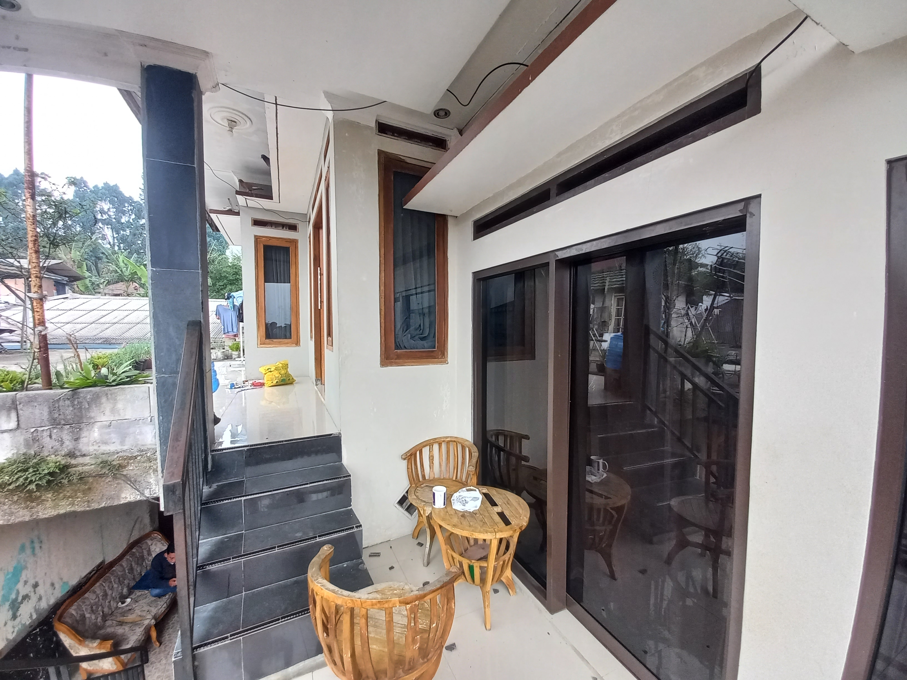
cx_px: 454
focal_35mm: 13
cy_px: 340
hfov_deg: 106.2
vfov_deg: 89.9
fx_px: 341
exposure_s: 1/146
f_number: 2.2
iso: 40
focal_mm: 1.42
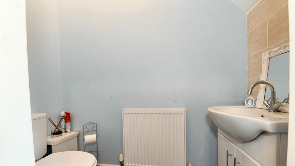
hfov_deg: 99.4
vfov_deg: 66.5
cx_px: 147
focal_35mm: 16
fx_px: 125
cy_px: 99
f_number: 10
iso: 5000
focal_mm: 15
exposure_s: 1/60
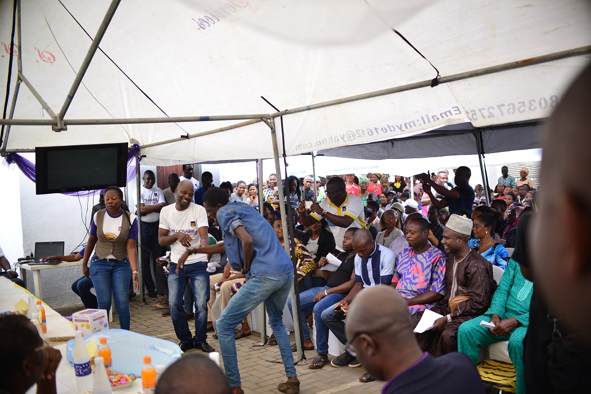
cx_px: 296
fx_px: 575
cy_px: 197
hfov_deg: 54.4
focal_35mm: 35
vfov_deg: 37.9
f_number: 2.8
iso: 160
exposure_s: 1/200
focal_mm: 35
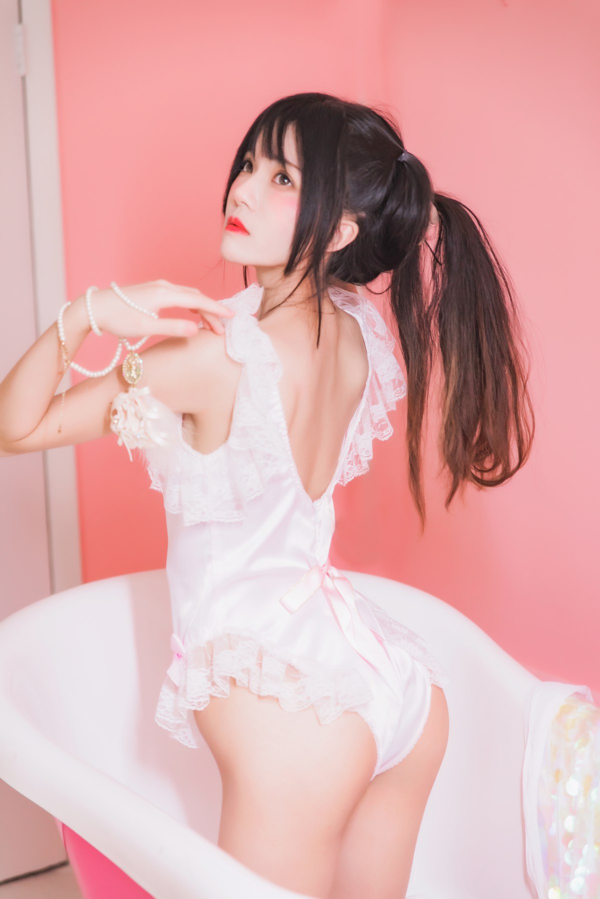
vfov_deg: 31.4
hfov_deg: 21.2
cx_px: 300
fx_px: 1599
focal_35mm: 64
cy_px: 450
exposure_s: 1/160
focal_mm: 64
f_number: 2.8
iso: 2000
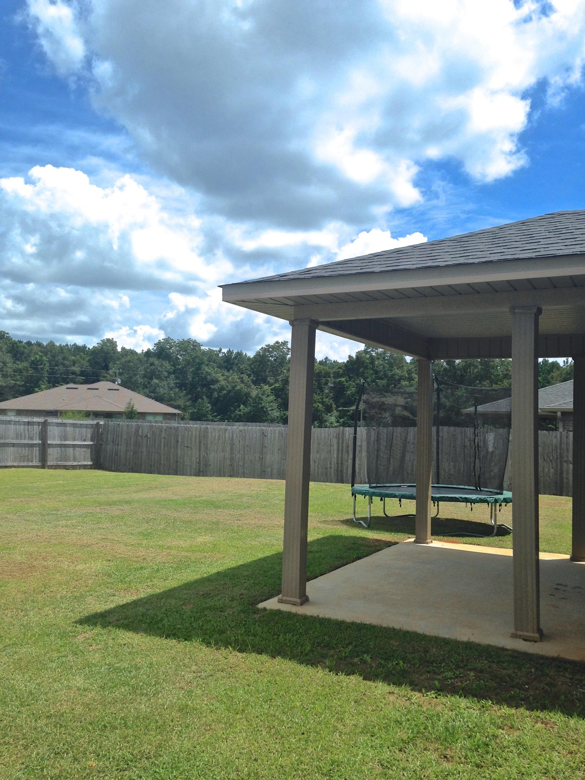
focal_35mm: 33
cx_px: 292
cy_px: 390
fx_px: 744
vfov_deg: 55.4
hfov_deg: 42.9
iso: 50
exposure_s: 1/2008
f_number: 2.4
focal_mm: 4.12
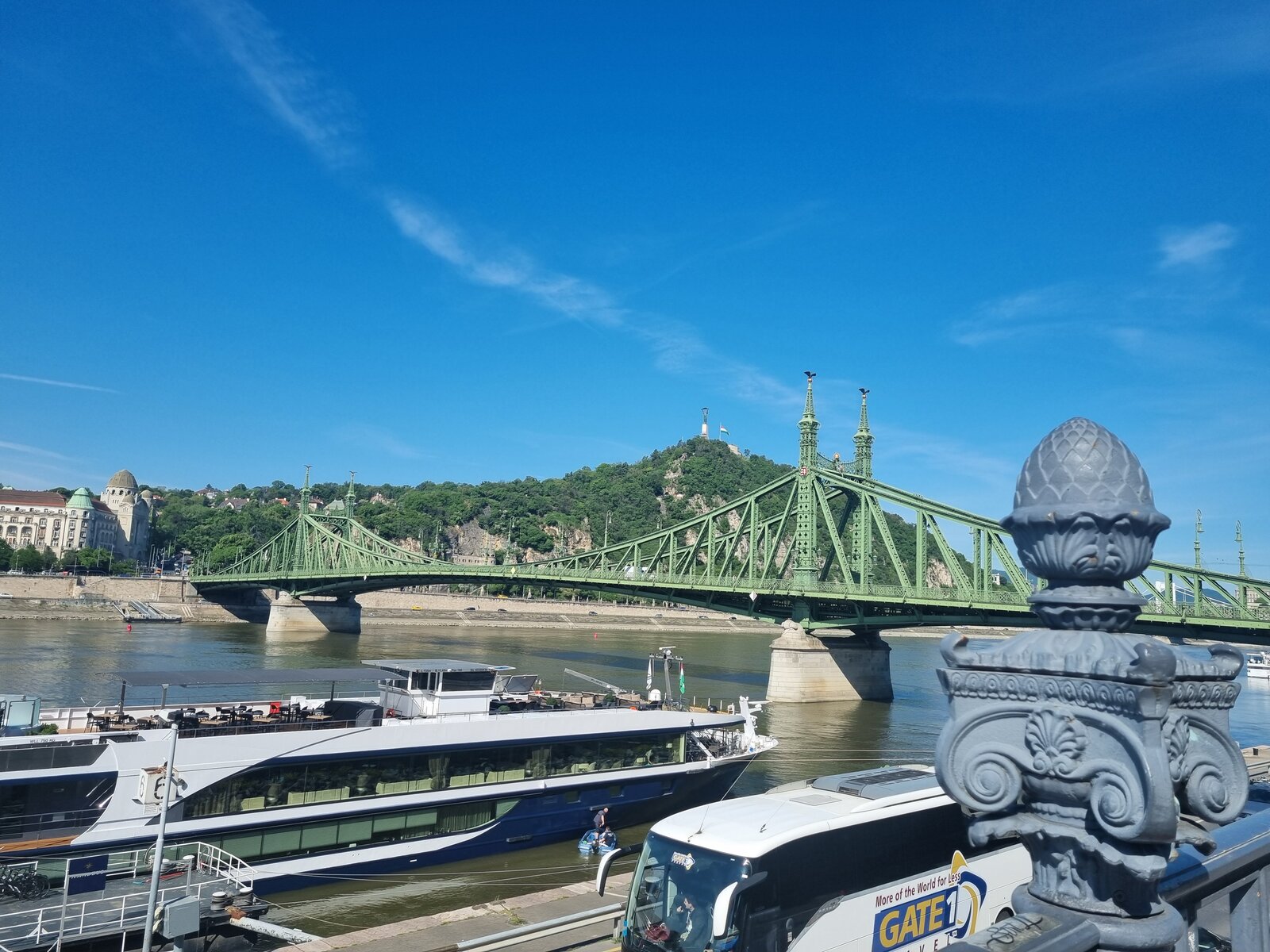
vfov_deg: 53.1
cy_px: 476
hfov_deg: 67.3
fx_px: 954
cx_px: 635
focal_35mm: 26
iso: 50
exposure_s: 1/3080
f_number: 1.8
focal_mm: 5.4
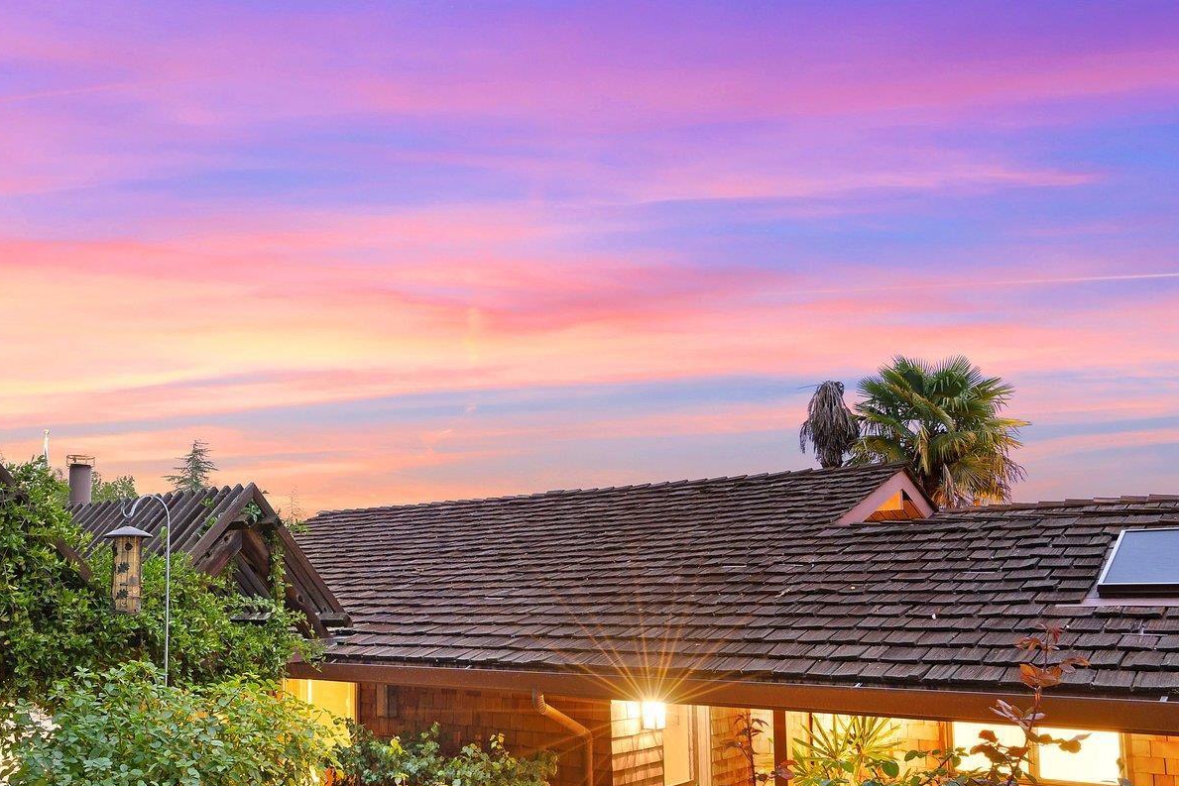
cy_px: 502
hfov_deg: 59.2
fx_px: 1015
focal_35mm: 31
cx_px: 417
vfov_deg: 42.0
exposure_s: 30
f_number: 9
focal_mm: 18
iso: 400
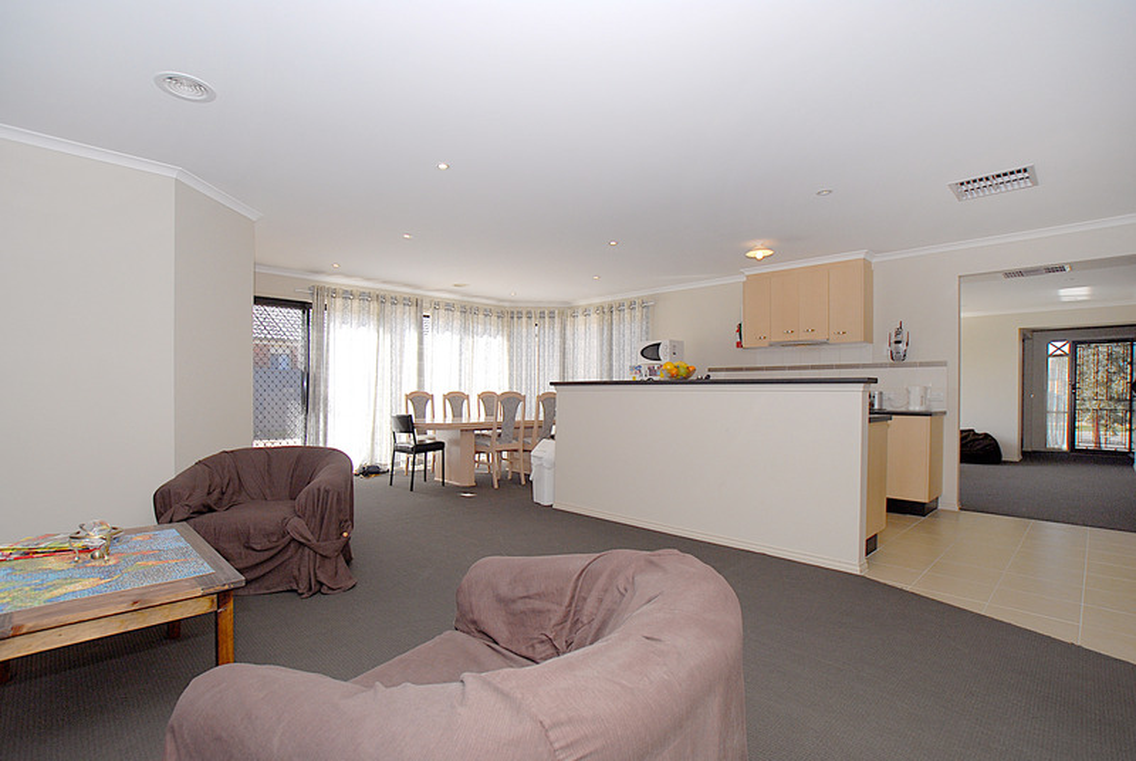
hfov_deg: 94.9
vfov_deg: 72.2
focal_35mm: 16
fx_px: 521
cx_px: 568
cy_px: 380
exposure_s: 1/125
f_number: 5.6
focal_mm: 11
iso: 200
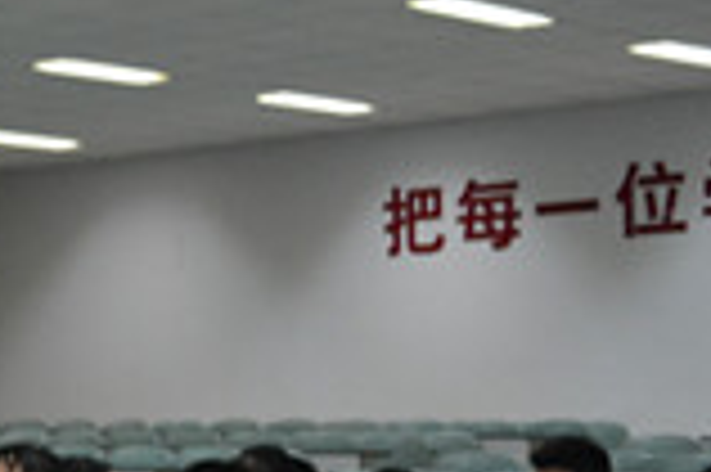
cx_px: -554
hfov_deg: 15.5
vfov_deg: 11.9
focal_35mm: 114
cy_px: 375
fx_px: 2249
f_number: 3.8
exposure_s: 1/60
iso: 1100
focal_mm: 20
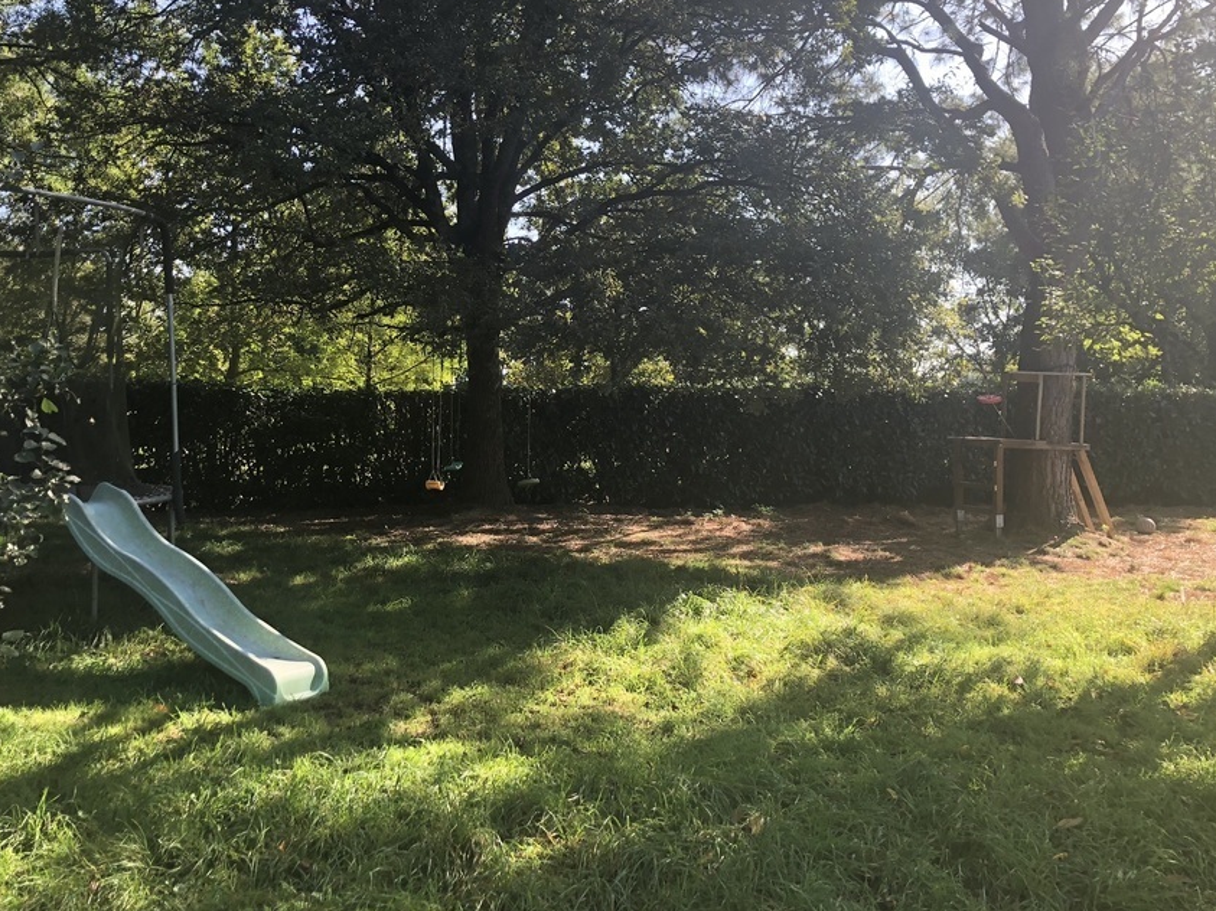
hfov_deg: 53.8
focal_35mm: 34
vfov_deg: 41.6
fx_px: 1194
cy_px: 369
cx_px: 522
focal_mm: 3.99
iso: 20
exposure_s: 1/193
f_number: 1.8
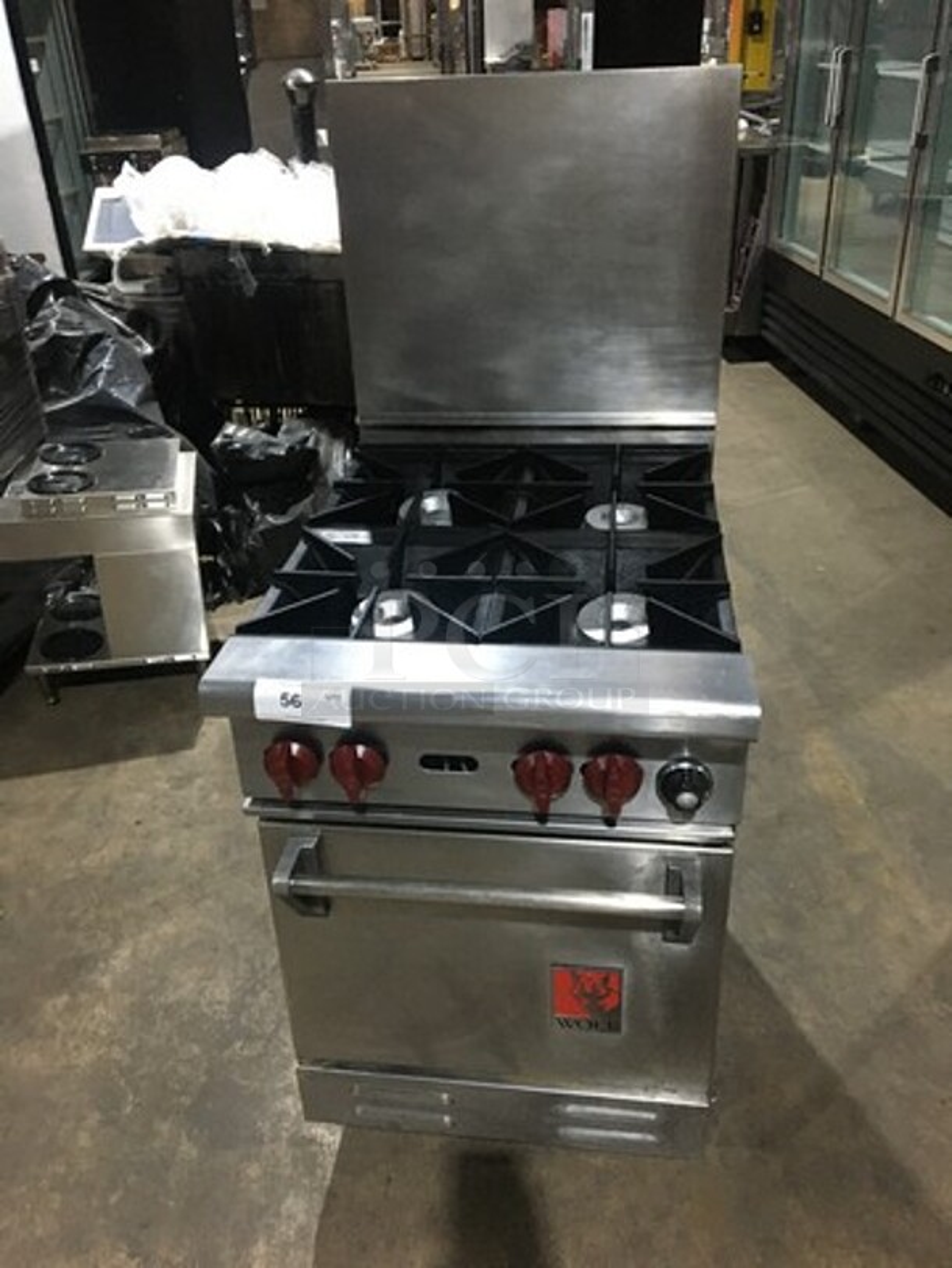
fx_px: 1063
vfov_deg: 61.7
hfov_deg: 48.2
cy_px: 634
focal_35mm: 29
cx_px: 476
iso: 200
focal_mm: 4.15
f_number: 2.2
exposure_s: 1/15
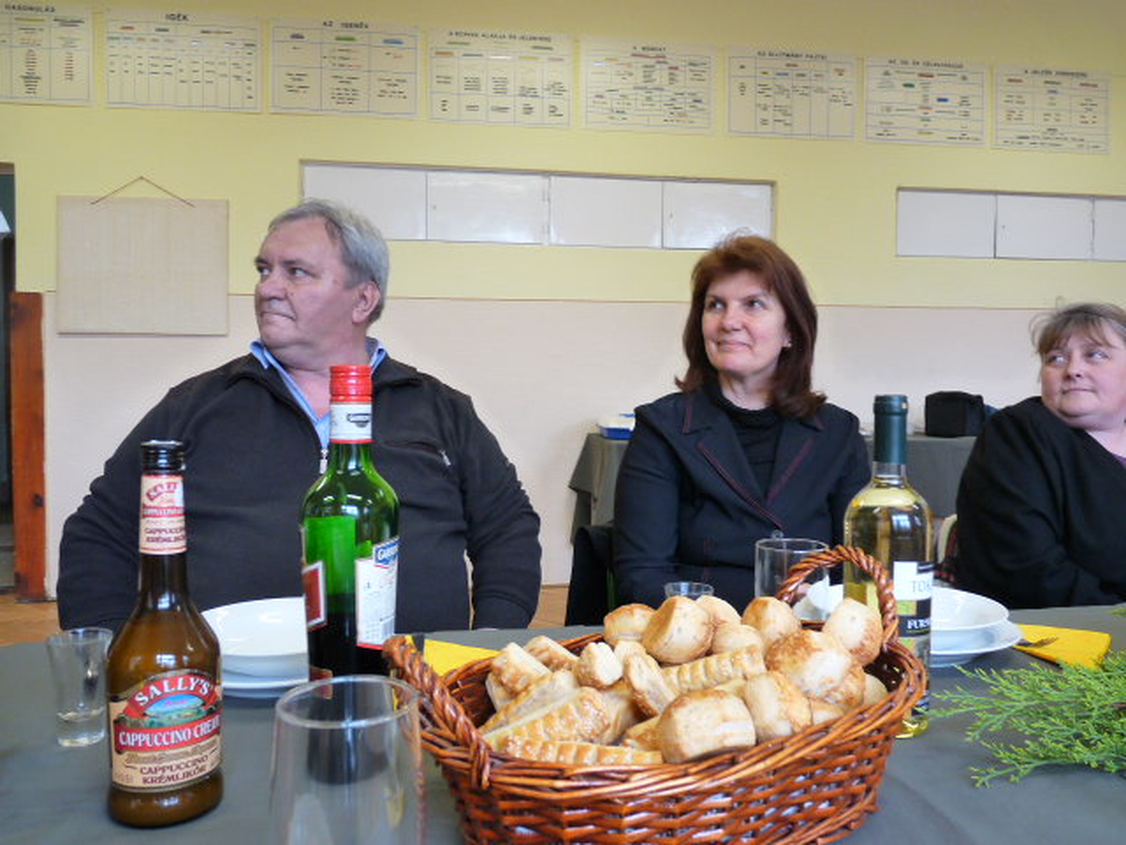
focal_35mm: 27
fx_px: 878
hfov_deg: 65.3
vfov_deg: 51.4
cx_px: 563
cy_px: 422
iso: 250
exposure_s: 1/30
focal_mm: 4.8
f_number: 2.8
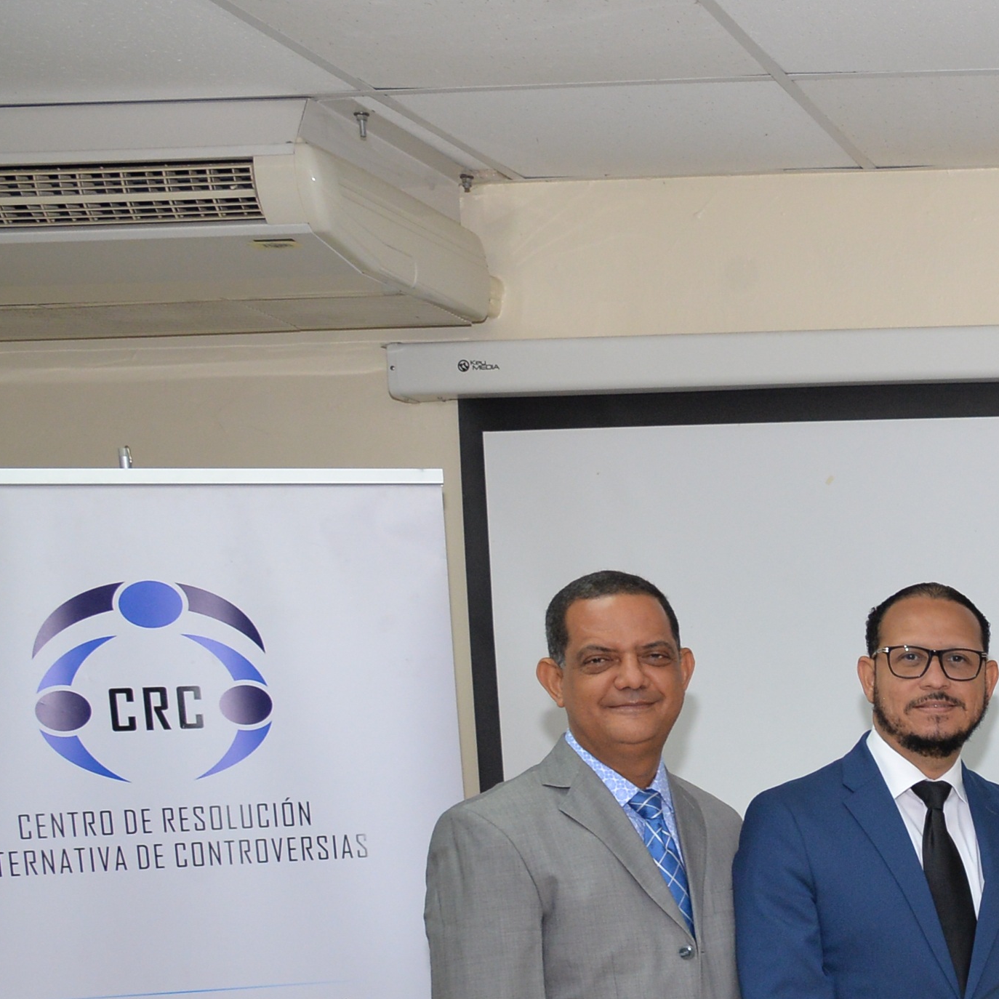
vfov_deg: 24.4
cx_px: 1480
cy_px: 1023
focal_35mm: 67
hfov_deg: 21.7
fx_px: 2188
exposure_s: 1/200
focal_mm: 24
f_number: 5.6
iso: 1250
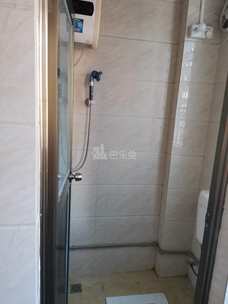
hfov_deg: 53.1
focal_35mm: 26
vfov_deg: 67.3
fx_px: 228
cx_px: 114
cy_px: 152
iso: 200
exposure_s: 1/100
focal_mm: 4.75
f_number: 1.8
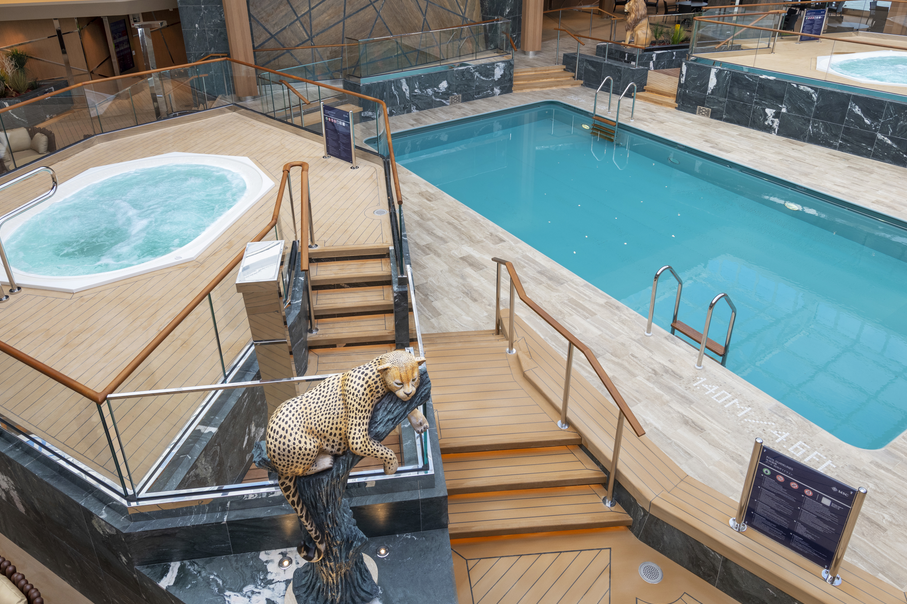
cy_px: 210
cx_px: 444
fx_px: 655
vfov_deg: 48.8
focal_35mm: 26
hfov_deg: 69.4
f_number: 8
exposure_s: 1/50
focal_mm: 18
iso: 400
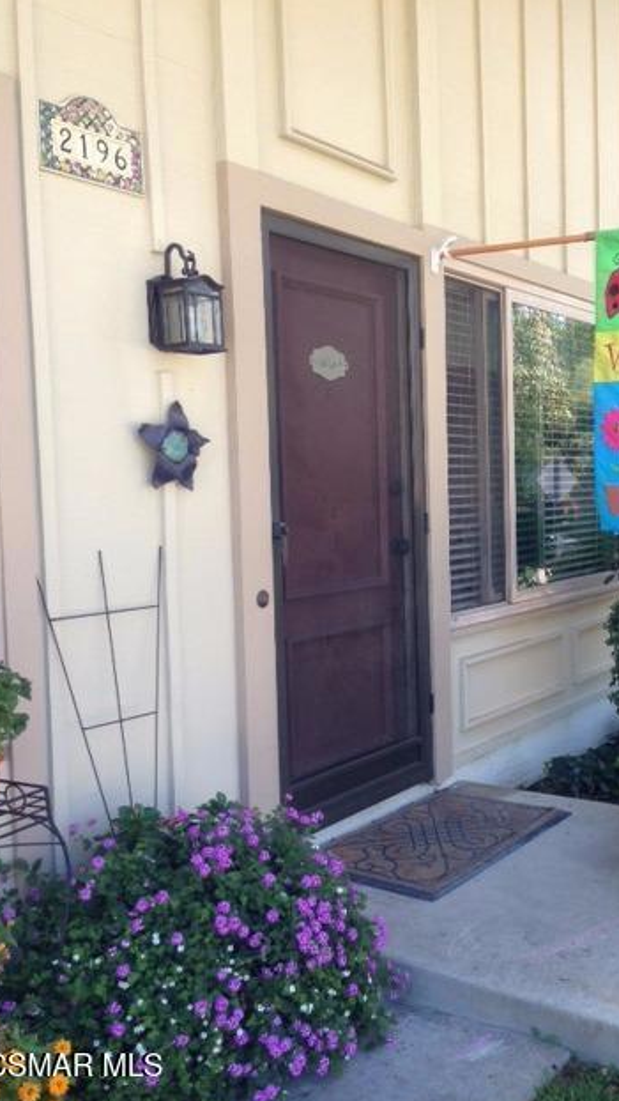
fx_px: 1079
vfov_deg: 54.0
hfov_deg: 31.8
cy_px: 549
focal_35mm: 37
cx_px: 400
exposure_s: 1/120
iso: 50
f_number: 2.4
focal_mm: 4.13
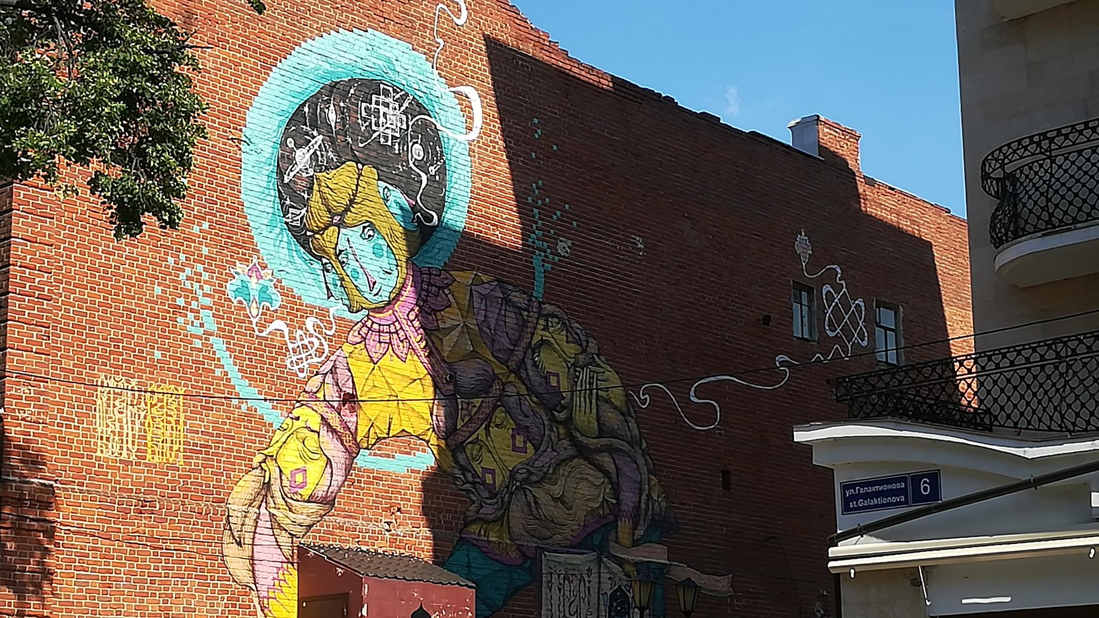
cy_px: 364
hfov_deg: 29.7
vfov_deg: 17.0
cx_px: 549
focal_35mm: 71
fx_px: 2069
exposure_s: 1/890
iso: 50
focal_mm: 3.83
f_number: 2.2
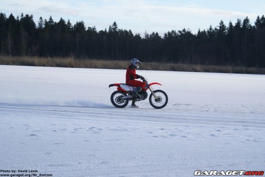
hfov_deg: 19.4
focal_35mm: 105
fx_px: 774
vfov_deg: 13.1
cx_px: 132
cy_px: 88
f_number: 6.3
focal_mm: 70
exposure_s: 1/320
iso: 100
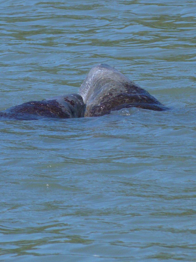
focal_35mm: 802
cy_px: 131
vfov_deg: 2.5
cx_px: 47
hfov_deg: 1.9
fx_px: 6055
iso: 80
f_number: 5.6
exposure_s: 1/250
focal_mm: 108
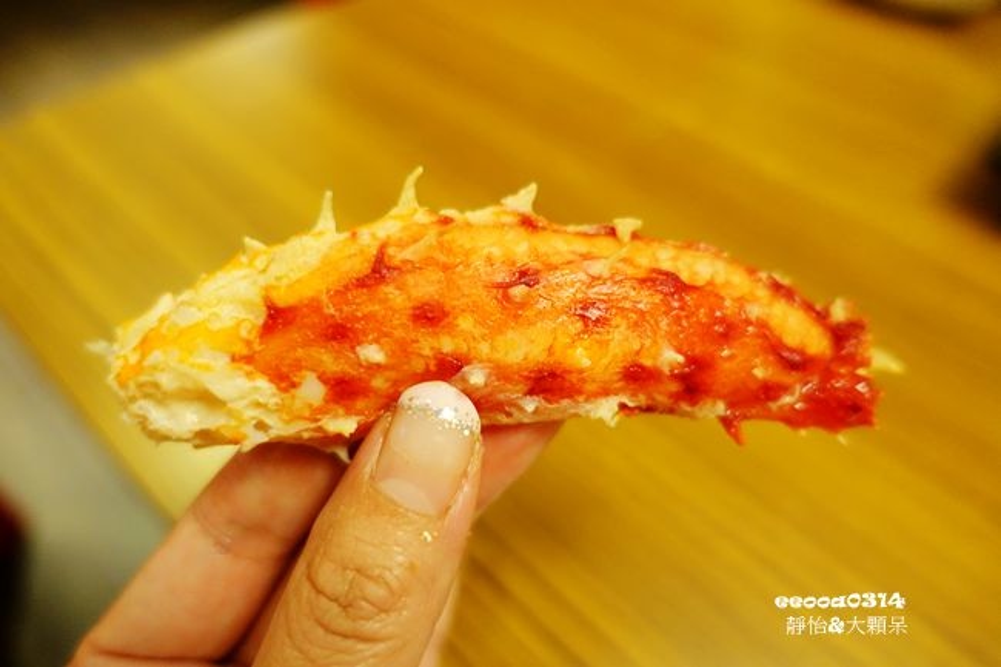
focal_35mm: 24
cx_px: 500
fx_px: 667
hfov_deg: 73.8
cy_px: 334
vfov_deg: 53.1
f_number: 1.8
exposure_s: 1/30
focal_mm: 8.8
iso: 800
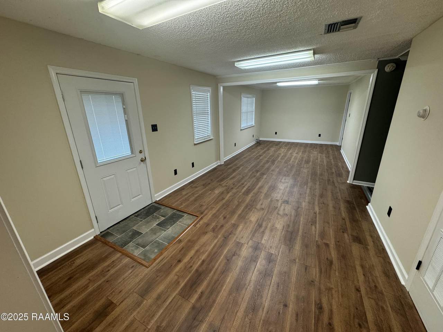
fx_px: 179
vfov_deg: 85.7
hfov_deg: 102.1
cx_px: 222
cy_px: 166
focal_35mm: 14
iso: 200
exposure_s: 1/120
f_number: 2.2
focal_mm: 2.22
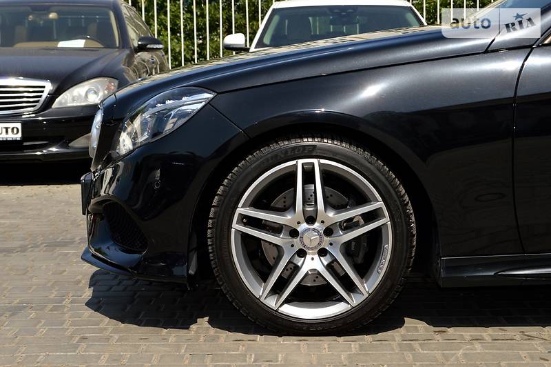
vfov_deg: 18.2
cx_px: 276
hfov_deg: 27.0
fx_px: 1147
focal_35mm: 75
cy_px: 184
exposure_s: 1/200
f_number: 9
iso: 100
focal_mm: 50
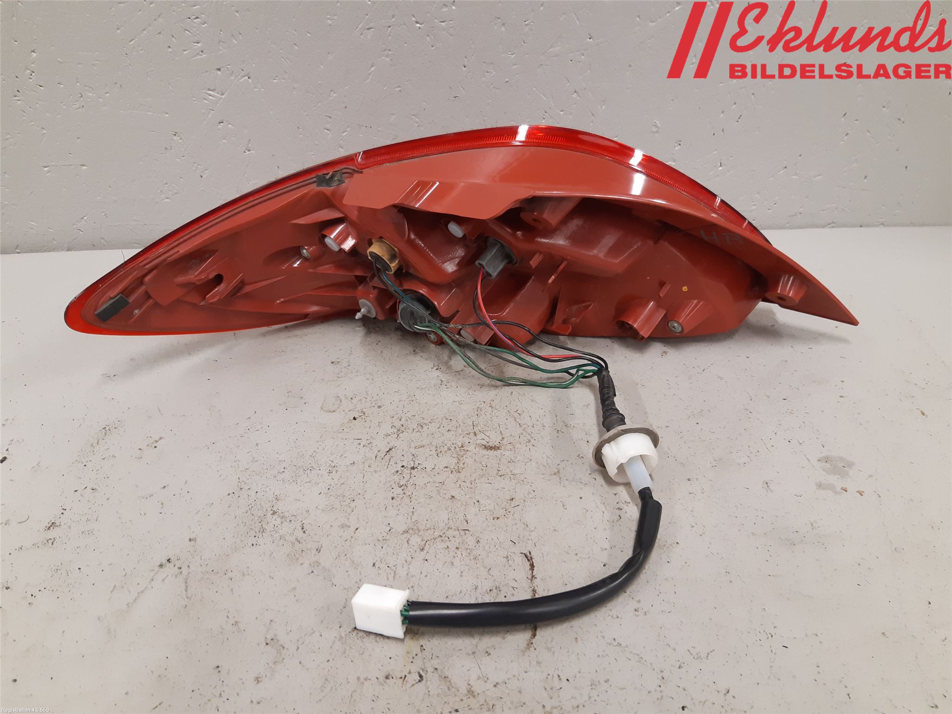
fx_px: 715
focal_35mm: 26
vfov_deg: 53.1
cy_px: 357
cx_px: 476
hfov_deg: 67.3
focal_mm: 3.93
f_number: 1.7
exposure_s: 1/50
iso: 160
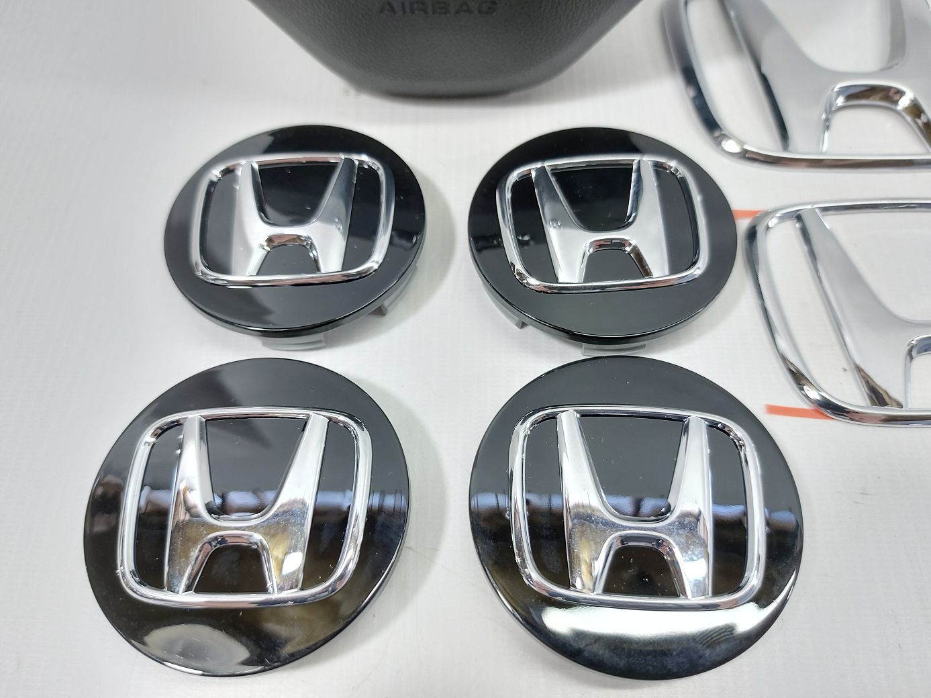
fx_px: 645
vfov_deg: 56.8
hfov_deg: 71.6
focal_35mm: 24
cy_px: 349
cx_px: 466
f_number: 1.8
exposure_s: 1/50
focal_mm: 5.23
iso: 125
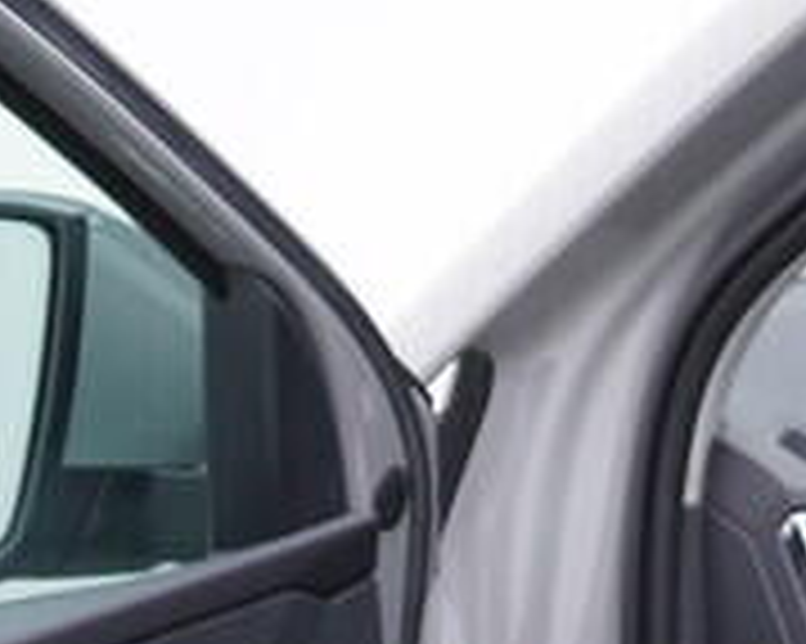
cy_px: 1133
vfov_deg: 7.8
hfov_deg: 9.9
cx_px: 892
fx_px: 4601
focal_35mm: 193
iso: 125
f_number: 3.2
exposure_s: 1/50
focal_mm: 24
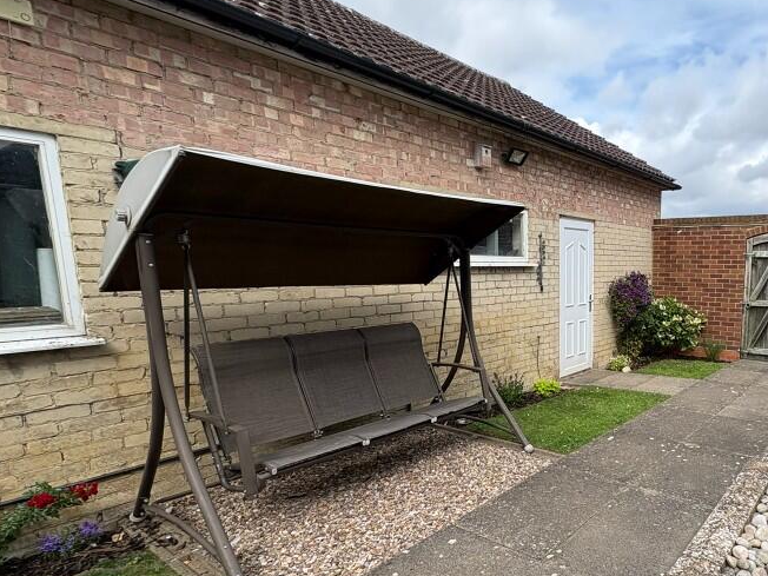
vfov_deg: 60.7
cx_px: 598
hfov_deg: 70.0
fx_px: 488
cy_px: 340
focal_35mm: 22
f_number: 2.2
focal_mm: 2.22
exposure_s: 1/1020
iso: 64
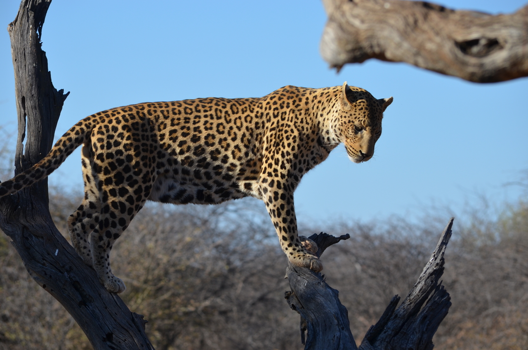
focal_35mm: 248
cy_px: 175
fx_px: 3623
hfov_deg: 8.3
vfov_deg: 5.5
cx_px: 264
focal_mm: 165
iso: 200
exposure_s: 1/640
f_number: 6.3
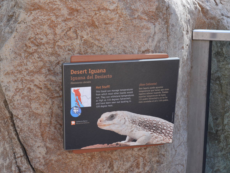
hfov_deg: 27.0
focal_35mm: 72
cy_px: 94
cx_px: 108
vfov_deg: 20.4
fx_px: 478
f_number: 6.3
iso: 200
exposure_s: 1/160
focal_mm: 40
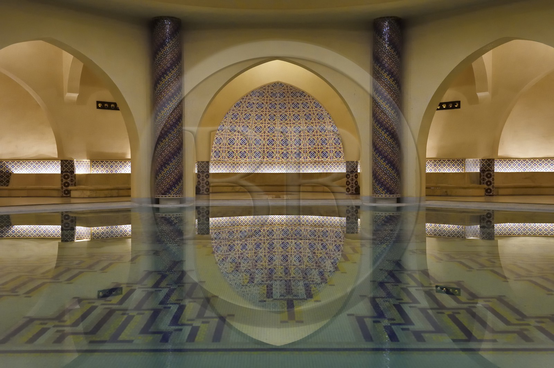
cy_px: 184
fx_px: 646
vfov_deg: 31.8
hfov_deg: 46.4
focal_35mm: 42
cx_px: 277
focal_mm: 42
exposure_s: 1/15
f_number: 6.3
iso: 3200
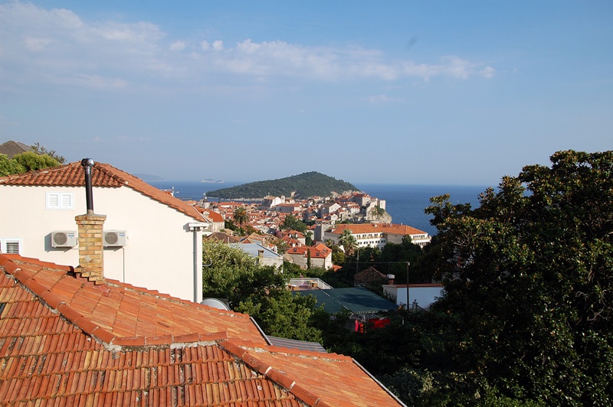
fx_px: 536
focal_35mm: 32
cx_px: 306
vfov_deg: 41.6
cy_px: 204
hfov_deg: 59.5
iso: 200
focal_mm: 21
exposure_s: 1/320
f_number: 9
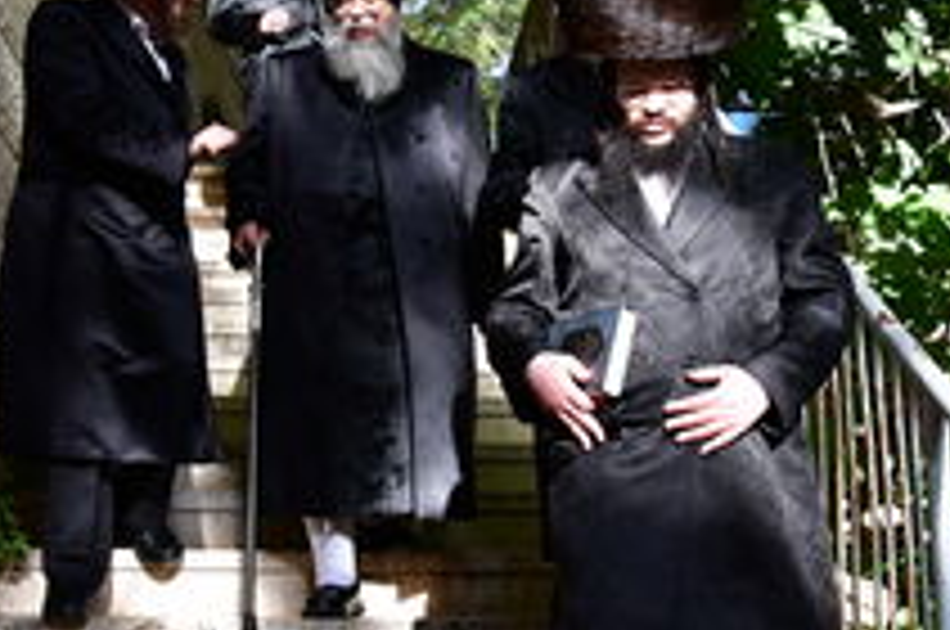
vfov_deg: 18.8
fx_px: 1897
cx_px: 410
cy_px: 189
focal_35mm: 72
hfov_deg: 28.1
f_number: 5.6
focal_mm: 38
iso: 1000
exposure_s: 1/640
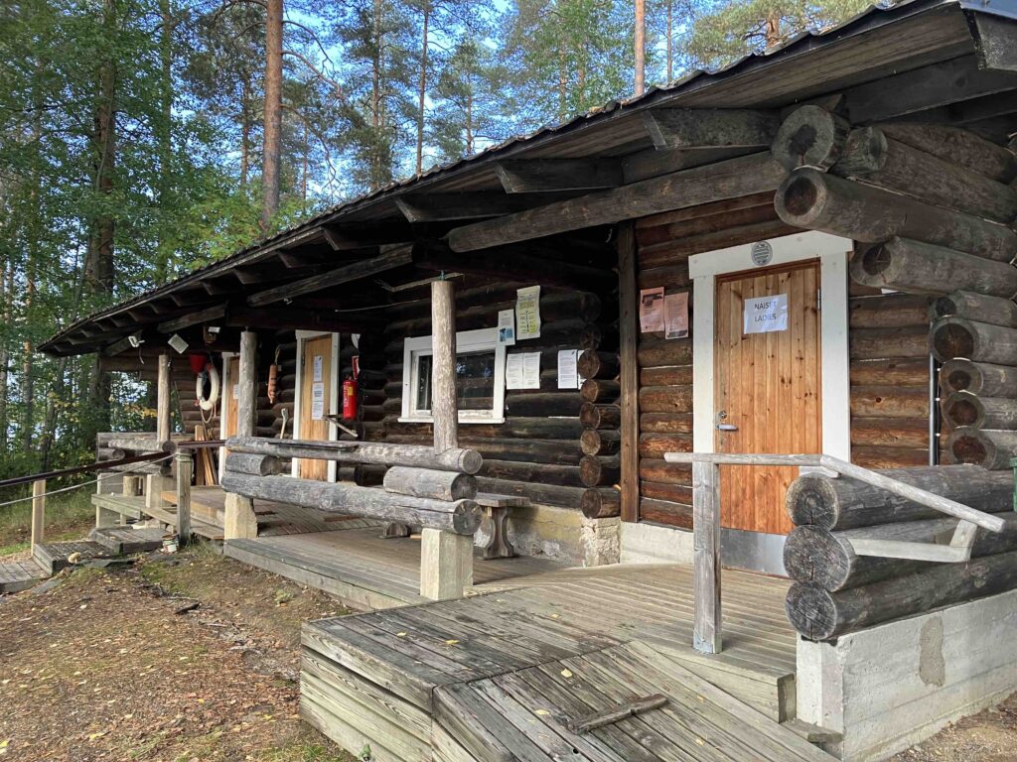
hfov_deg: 63.4
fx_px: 823
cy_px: 381
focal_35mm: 28
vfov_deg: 49.7
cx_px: 508
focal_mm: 3.99
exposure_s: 1/60
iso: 100
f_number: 1.8
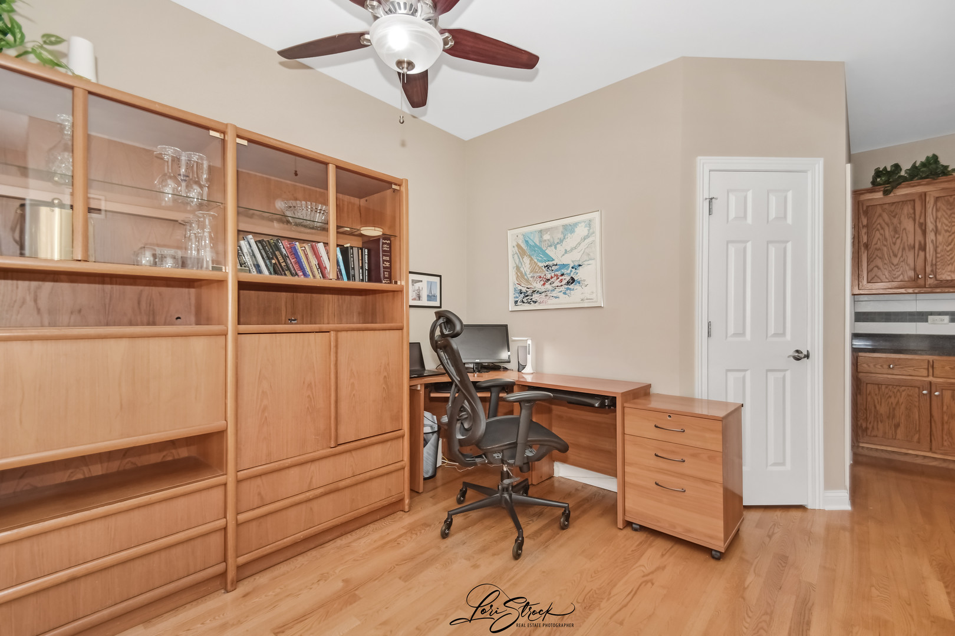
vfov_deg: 77.3
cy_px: 318
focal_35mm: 15
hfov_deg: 100.4
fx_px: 398
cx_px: 478
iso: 400
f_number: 8
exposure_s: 1/1250
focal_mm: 10
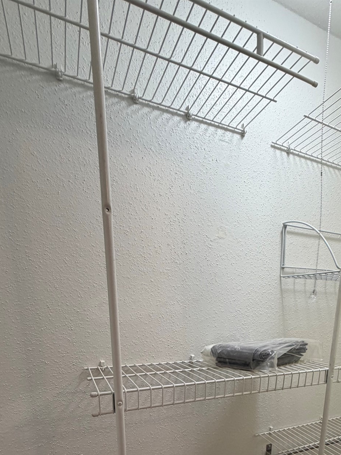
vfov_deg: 66.2
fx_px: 302
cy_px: 373
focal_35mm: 23
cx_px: 224
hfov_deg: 57.7
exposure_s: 1/120
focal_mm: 2.22
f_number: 2.2
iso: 160
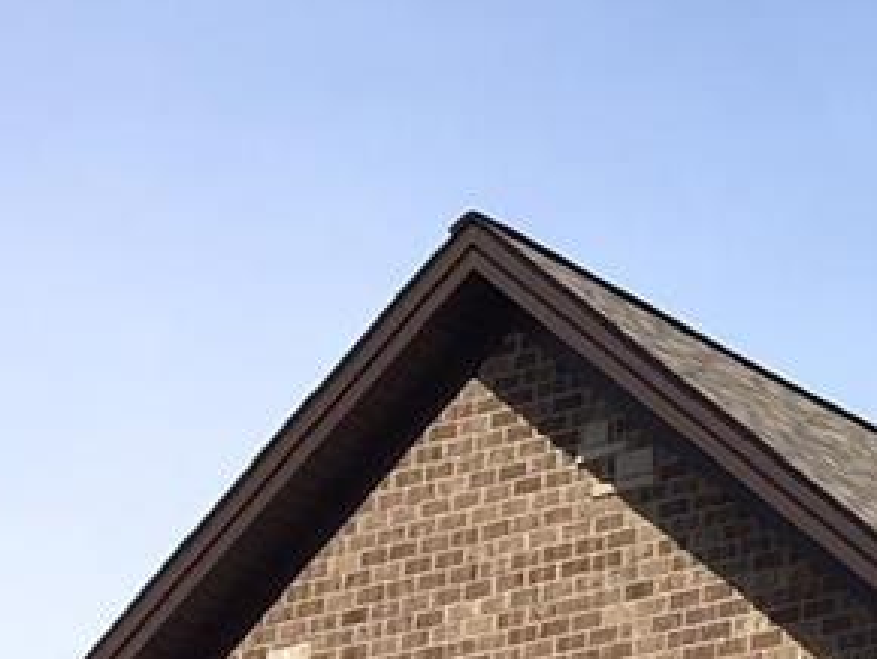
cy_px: 937
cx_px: 2153
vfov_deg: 9.1
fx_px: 4057
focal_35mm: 160
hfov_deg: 10.5
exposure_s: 1/1425
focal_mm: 4.15
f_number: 2.2
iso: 25
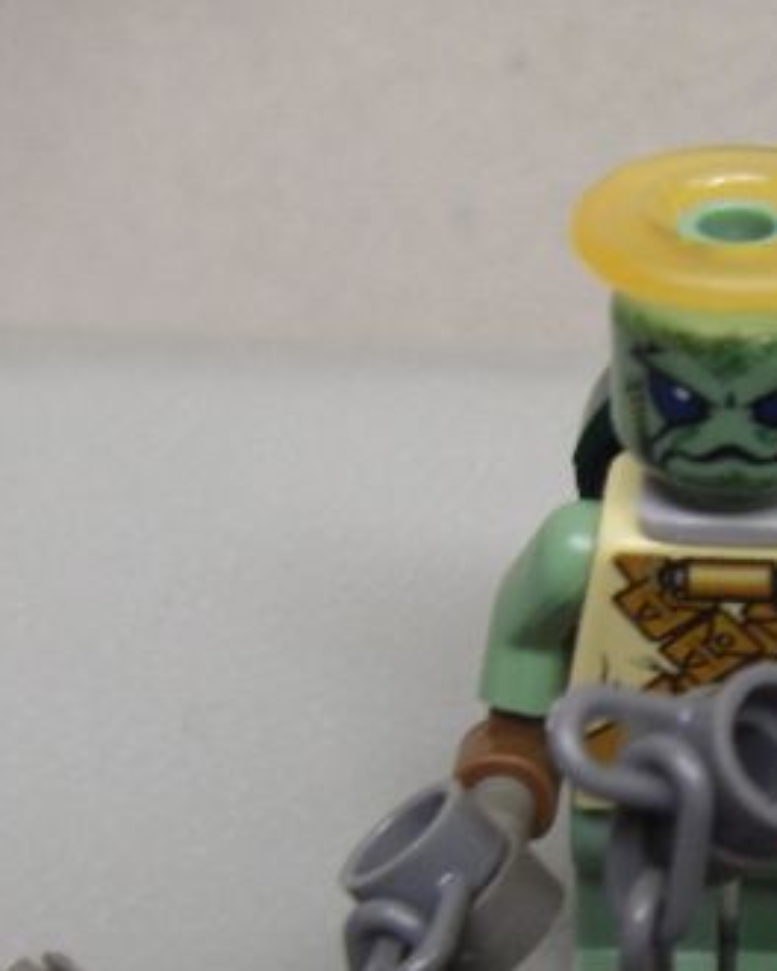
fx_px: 2070
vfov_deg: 26.2
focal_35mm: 72
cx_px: 677
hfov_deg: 20.9
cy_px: 697
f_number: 3.3
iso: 160
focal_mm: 6.3
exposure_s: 1/5
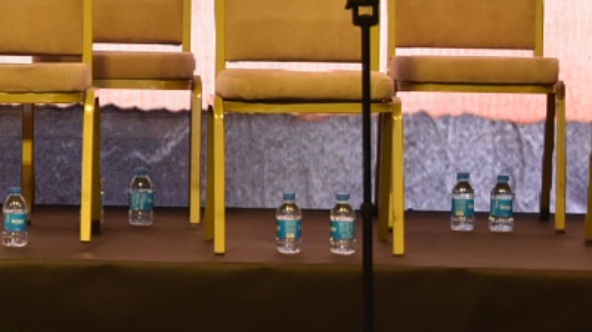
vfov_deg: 3.3
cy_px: -384
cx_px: -328
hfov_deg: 5.9
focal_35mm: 361
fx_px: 5663
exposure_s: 1/125
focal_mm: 92
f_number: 6.3
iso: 2000
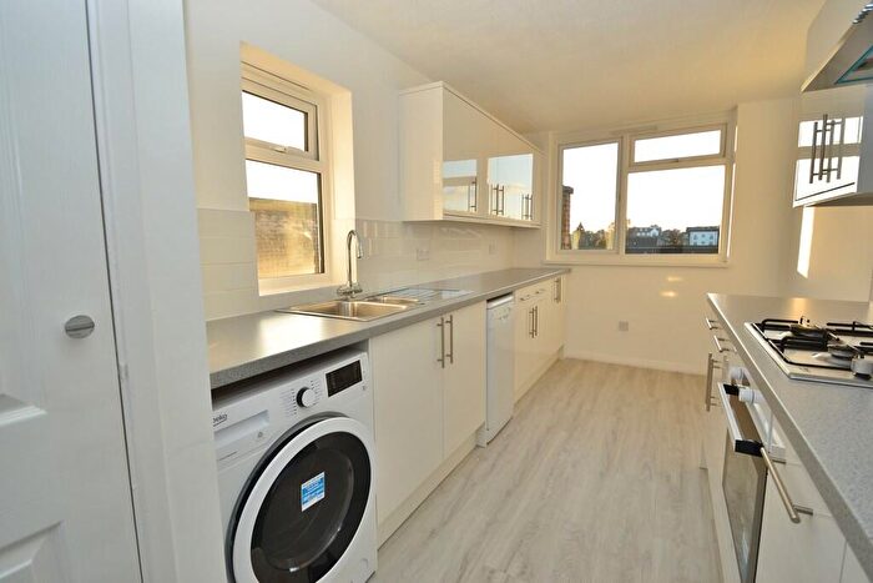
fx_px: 364
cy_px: 292
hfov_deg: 100.4
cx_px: 436
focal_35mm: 15
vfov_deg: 77.4
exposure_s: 1/100
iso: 100
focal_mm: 10
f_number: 5
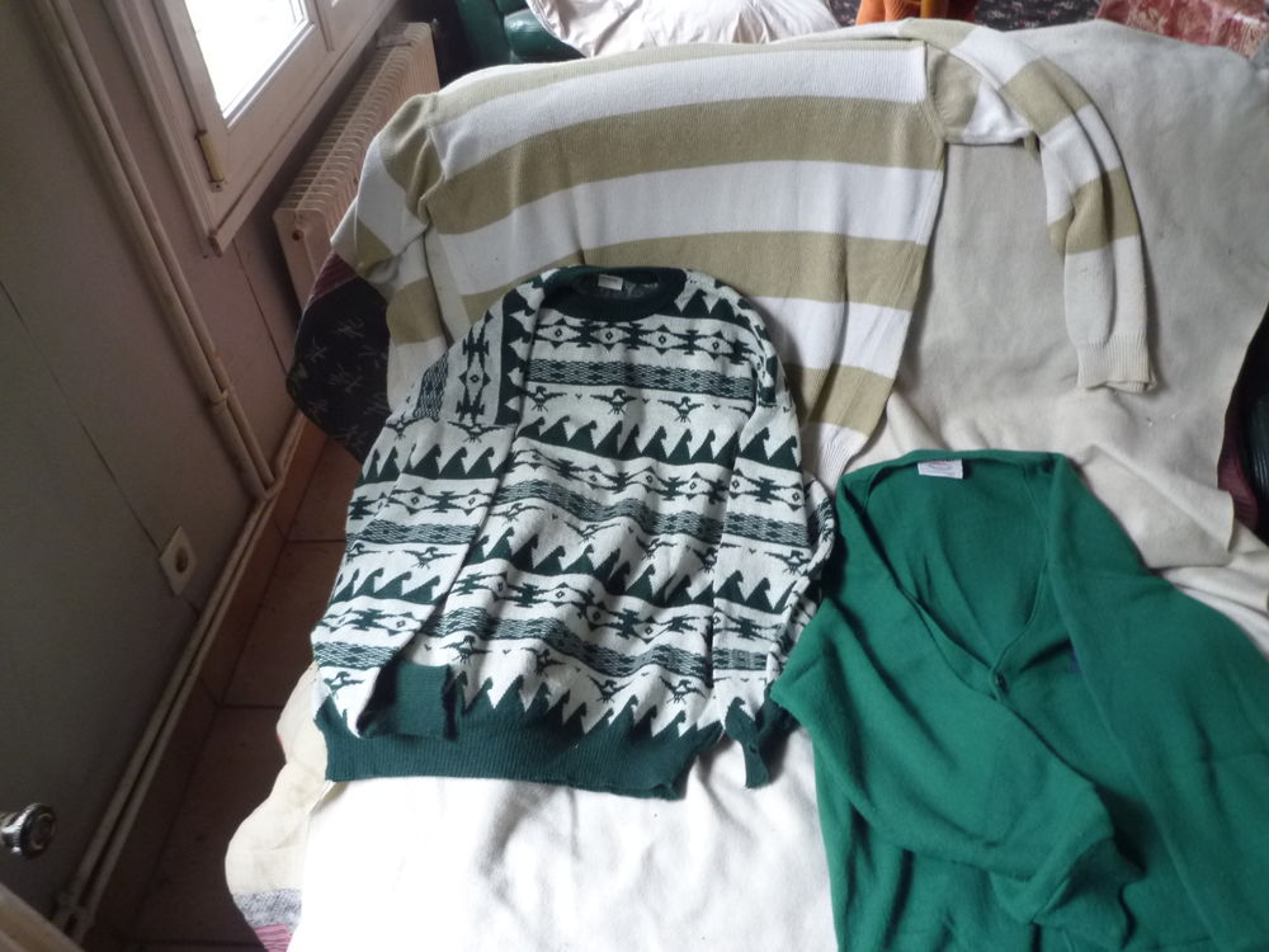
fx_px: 916
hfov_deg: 69.4
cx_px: 634
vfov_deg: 54.9
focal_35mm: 25
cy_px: 476
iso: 250
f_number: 2.8
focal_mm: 4.4
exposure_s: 1/30
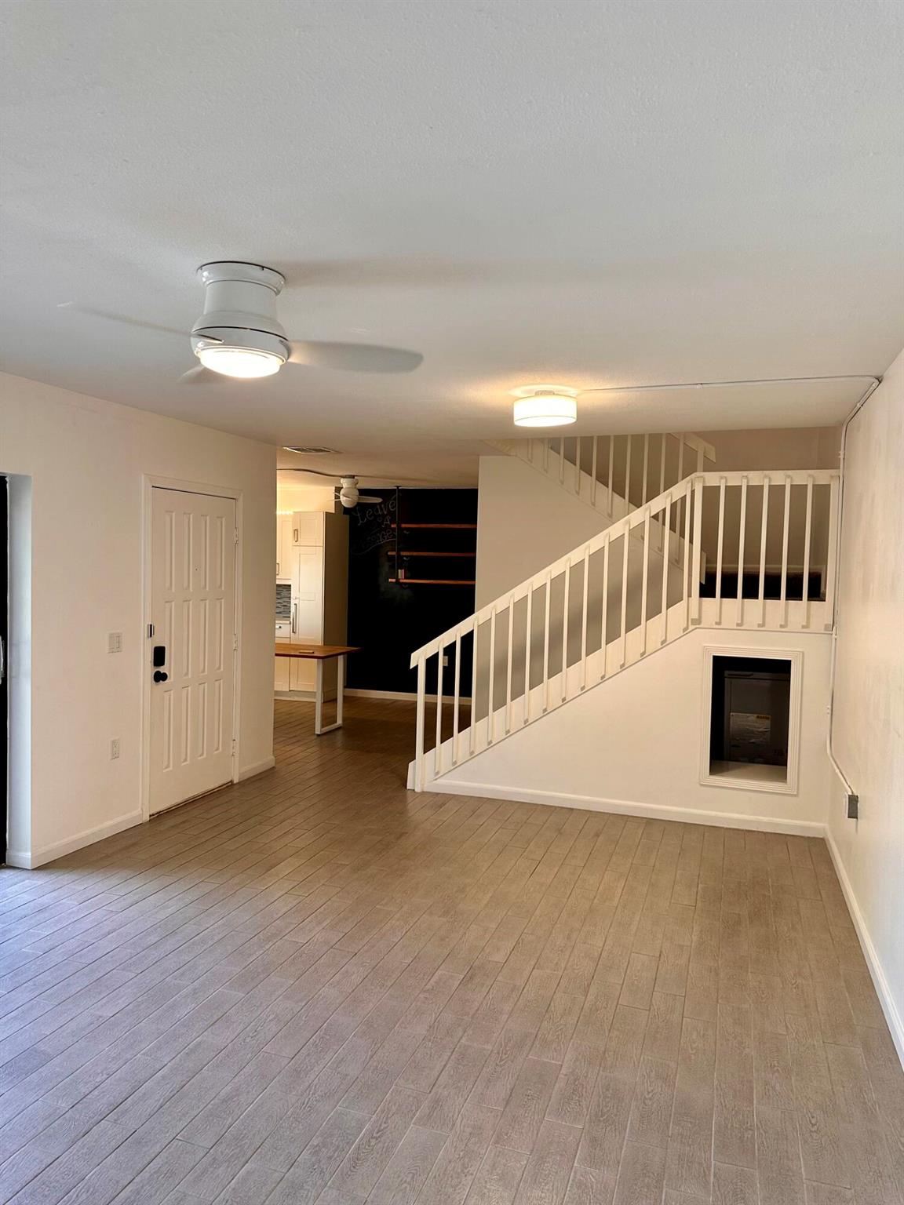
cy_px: 602
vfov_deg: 71.6
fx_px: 836
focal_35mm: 24
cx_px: 452
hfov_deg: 56.8
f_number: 1.78
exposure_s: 1/60
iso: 125
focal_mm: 6.86
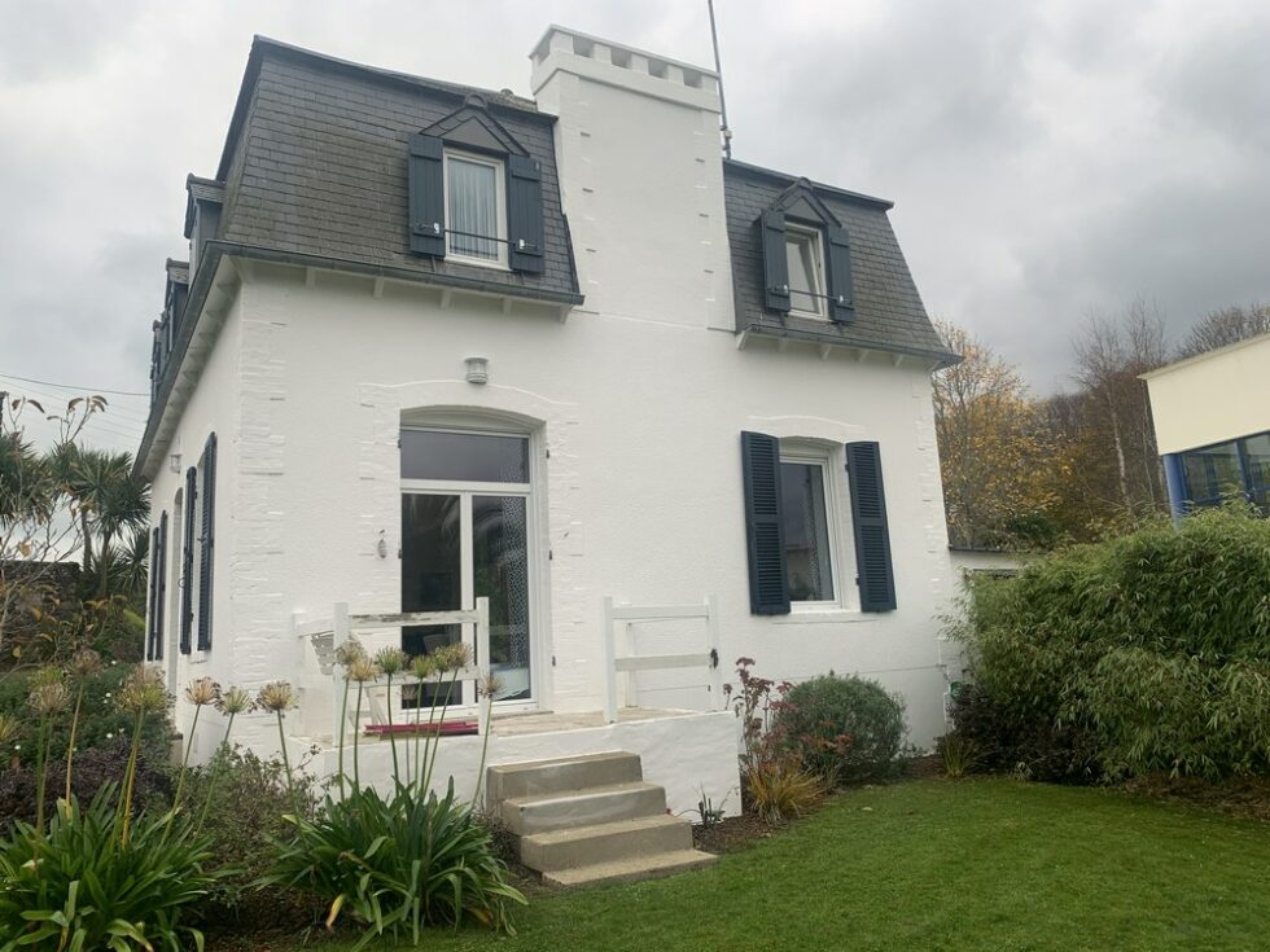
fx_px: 954
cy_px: 476
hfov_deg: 67.3
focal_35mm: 26
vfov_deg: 53.1
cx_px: 635
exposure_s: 1/278
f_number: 1.8
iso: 25
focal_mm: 4.25
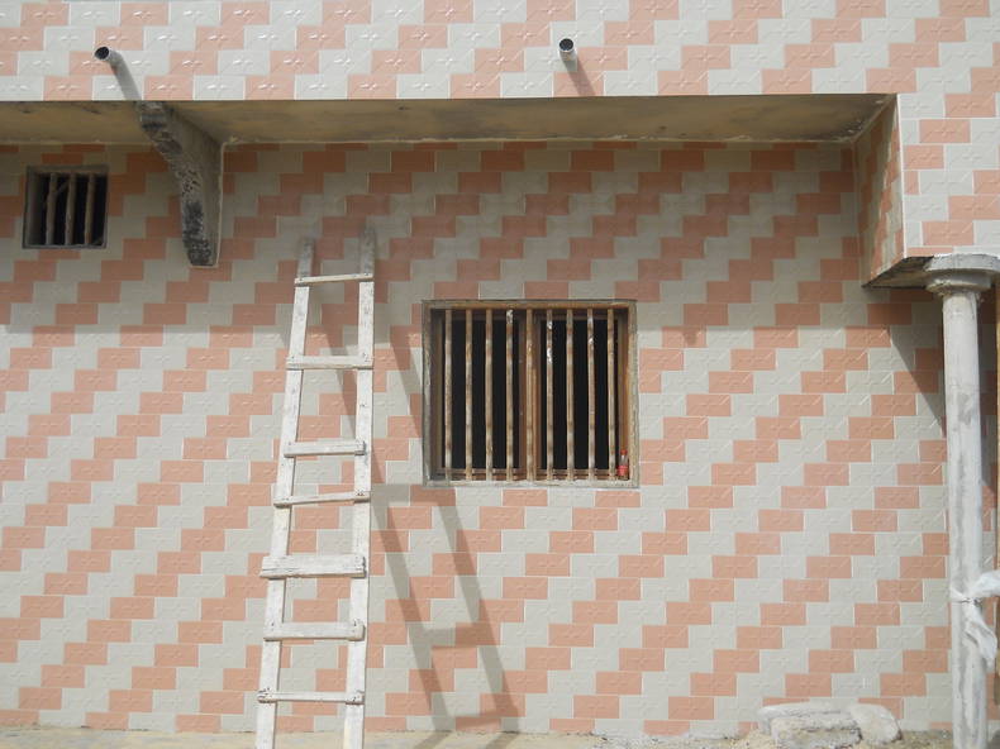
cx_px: 500
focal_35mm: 41
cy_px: 374
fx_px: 1184
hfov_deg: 45.8
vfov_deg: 35.1
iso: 80
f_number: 5.5
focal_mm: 6.72
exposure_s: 1/320
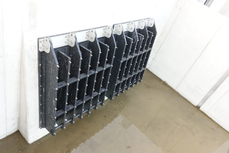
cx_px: 114
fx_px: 191
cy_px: 76
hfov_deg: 61.9
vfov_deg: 43.6
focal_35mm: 30
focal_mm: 11.12
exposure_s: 1/80
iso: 400
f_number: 5.6
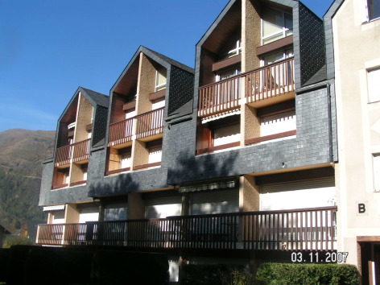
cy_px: 142
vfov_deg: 37.7
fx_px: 417
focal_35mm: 38
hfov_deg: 49.0
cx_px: 190
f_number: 5.6
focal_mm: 5.8
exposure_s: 1/400
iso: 50
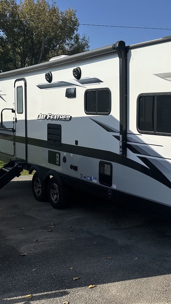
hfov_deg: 28.6
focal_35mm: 37
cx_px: 195
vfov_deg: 54.0
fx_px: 298
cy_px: 144
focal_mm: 6.86
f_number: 1.78
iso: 80
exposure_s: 1/8929
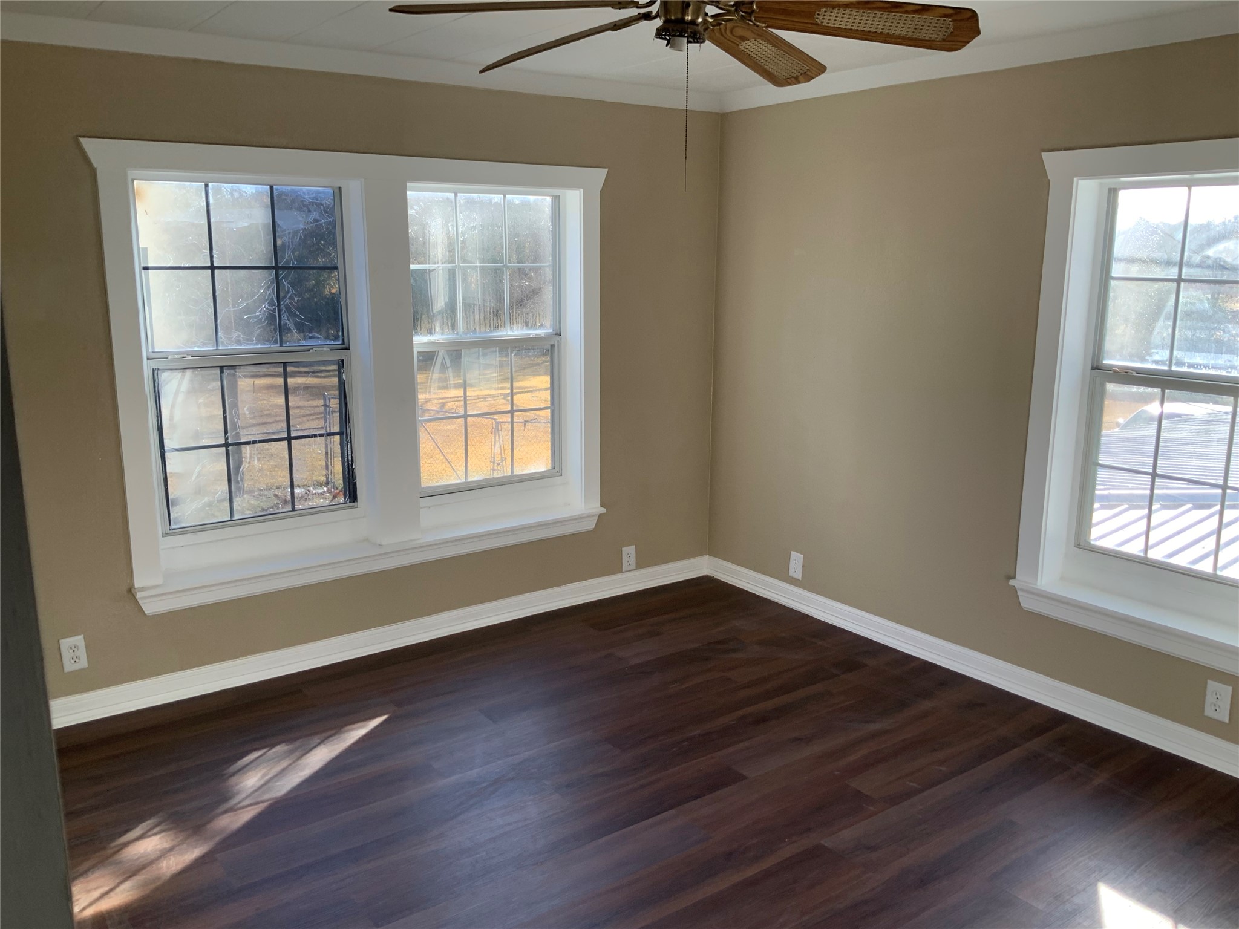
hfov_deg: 61.7
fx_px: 1038
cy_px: 464
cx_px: 620
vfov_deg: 48.2
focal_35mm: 29
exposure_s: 1/127
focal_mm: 3
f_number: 1.8
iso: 16
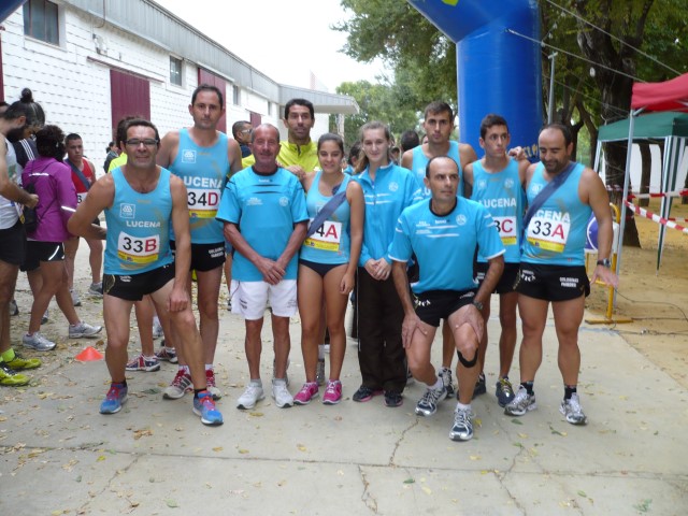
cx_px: 344
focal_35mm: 35
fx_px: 696
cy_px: 258
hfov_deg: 52.6
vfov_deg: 40.7
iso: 100
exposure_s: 1/80
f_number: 2.8
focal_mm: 5.8
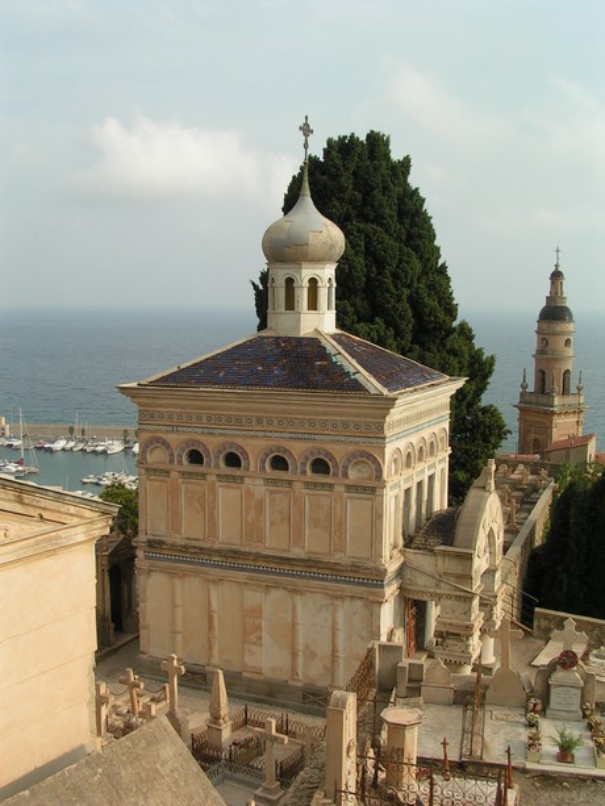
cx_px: 302
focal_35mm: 39
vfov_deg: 47.9
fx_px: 909
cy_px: 403
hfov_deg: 36.8
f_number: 5.6
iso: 50
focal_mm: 6
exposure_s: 1/320
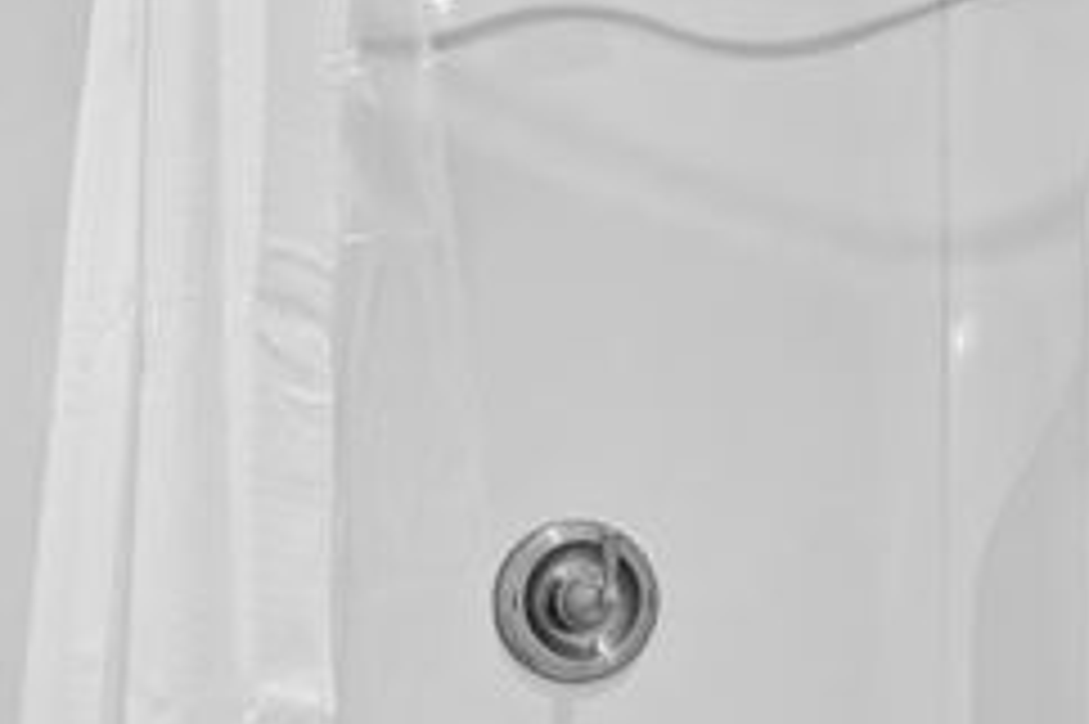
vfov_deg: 34.0
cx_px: 65
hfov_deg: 47.6
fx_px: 1058
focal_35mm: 35
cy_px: 746
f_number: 6.3
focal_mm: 12
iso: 320
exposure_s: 1/3
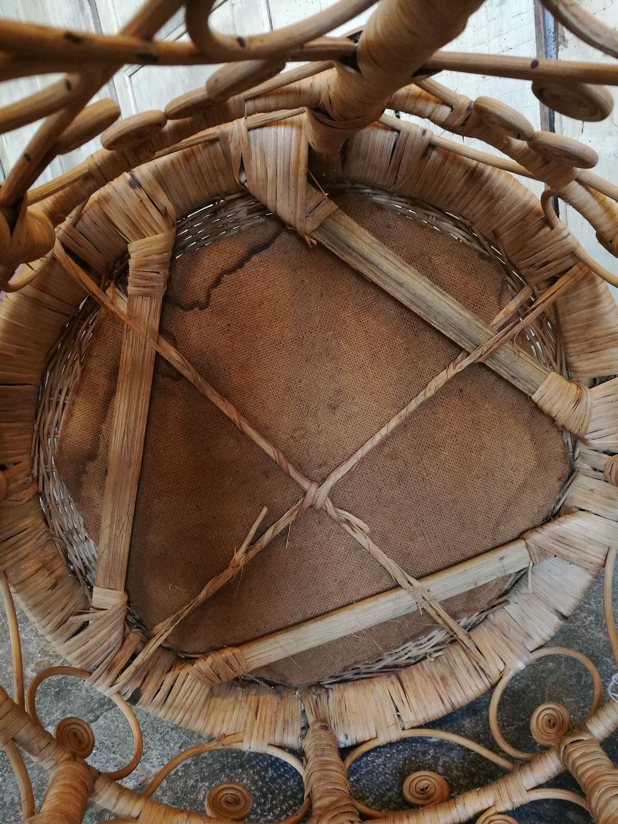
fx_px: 643
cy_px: 412
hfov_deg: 51.4
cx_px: 309
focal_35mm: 27
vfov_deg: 65.3
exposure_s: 1/30
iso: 320
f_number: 2.2
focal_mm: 4.5
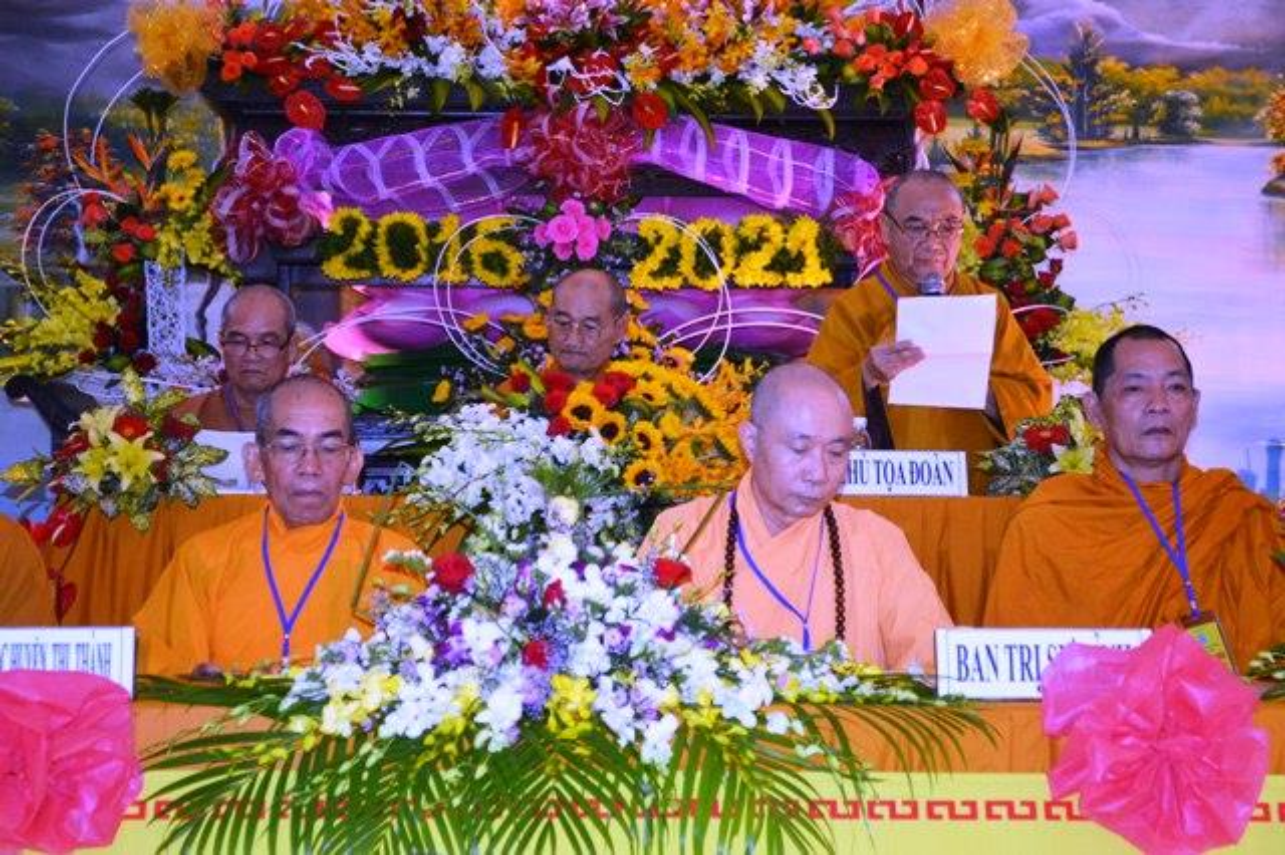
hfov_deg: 24.6
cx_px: 642
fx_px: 2943
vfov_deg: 16.5
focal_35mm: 82
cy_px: 428
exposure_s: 1/60
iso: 1100
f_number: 5.6
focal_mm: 55
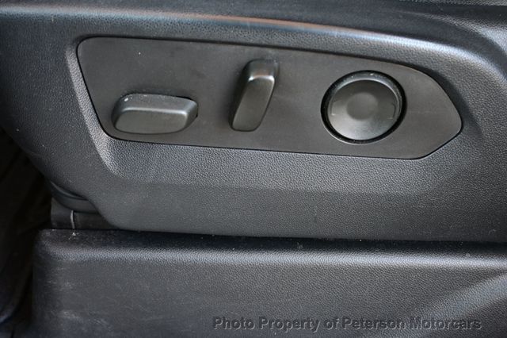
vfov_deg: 34.2
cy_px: 169
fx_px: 549
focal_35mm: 39
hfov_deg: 49.6
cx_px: 254
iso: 640
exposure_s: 1/40
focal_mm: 26
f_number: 4.5
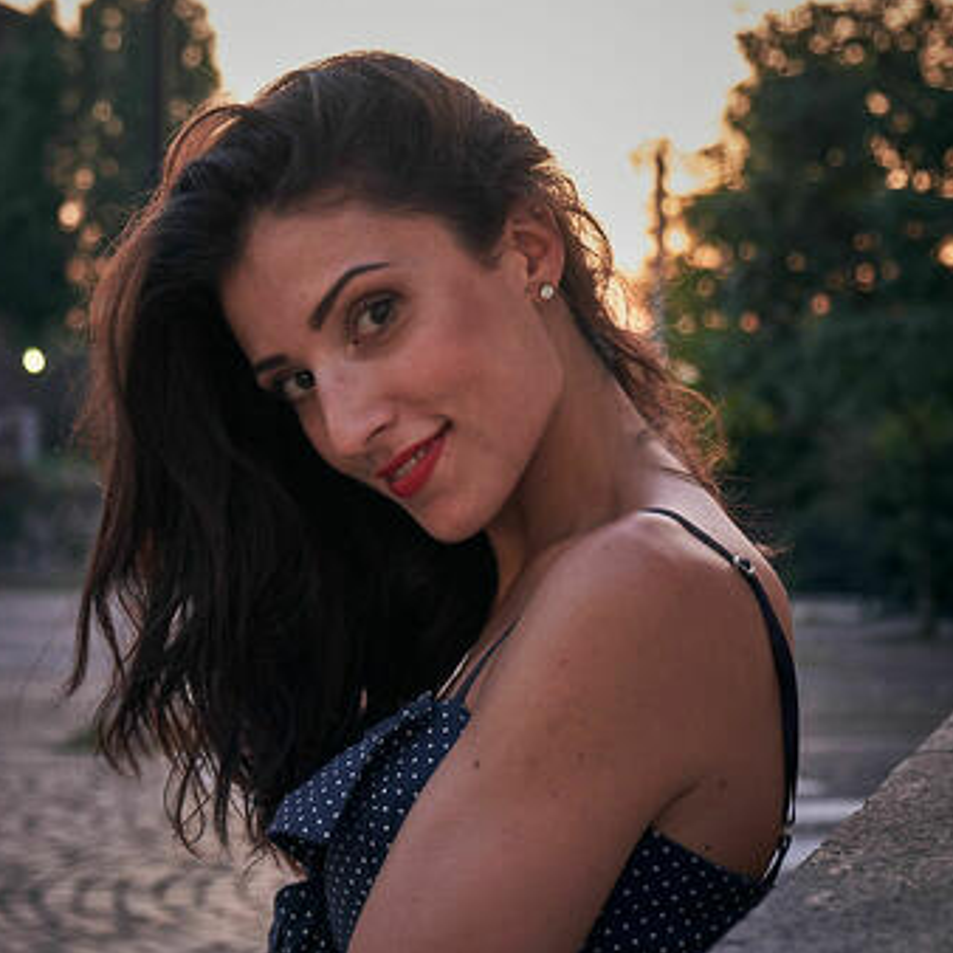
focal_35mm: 80
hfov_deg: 21.6
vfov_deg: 21.7
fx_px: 2492
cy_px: 493
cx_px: 412
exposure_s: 1/40
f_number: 3.6
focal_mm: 35.8
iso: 2000
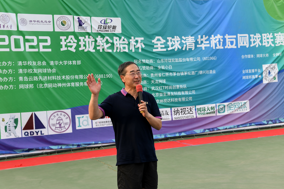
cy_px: 94
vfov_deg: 29.9
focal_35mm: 45
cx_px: 142
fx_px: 355
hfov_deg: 43.6
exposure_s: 1/200
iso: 400
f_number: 6.3
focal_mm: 45
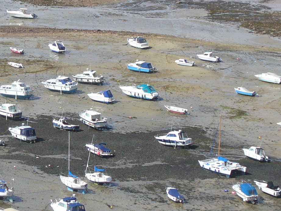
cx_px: 39
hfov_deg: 11.8
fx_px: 1356
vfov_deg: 8.9
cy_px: 19
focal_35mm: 167
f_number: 6.2
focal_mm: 9.9
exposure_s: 1/320
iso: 80
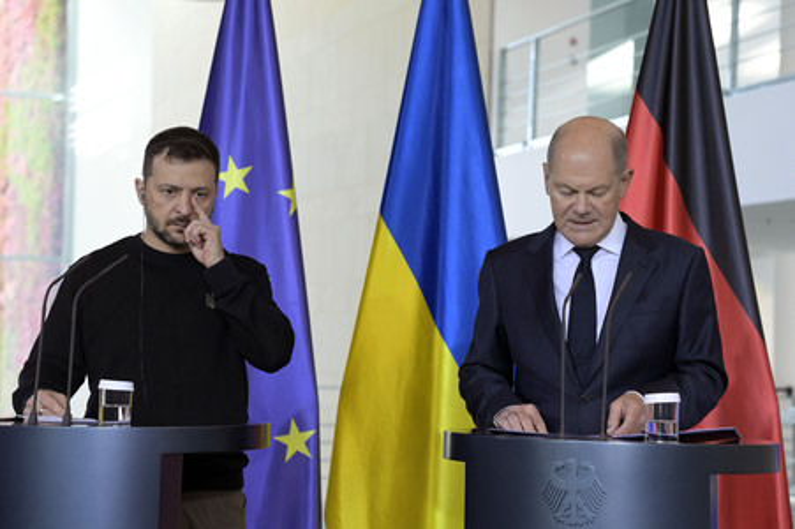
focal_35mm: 92
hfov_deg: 22.2
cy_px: 264
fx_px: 2030
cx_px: 398
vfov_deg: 14.8
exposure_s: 1/400
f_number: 5
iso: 5000
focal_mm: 92
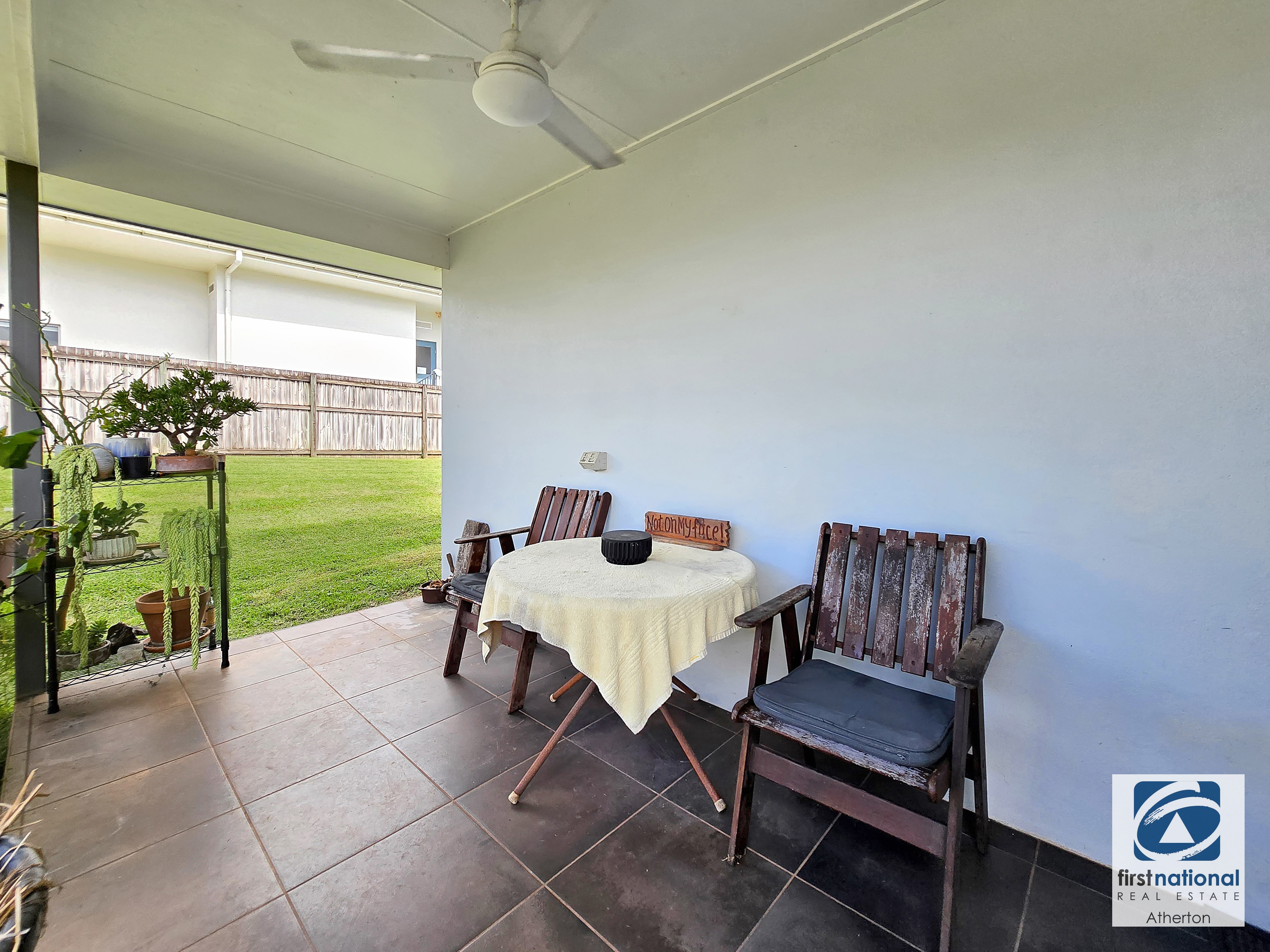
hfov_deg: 106.2
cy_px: 476
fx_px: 477
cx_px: 635
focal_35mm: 13
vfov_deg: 89.9
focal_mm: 2.2
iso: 50
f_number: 2.2
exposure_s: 1/507
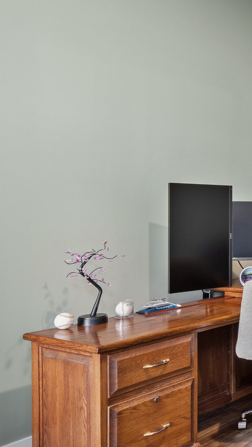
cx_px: 427
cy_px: 222
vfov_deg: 51.6
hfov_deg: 22.0
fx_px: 463
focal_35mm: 39
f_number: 8
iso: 320
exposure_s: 1/4
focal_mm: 12
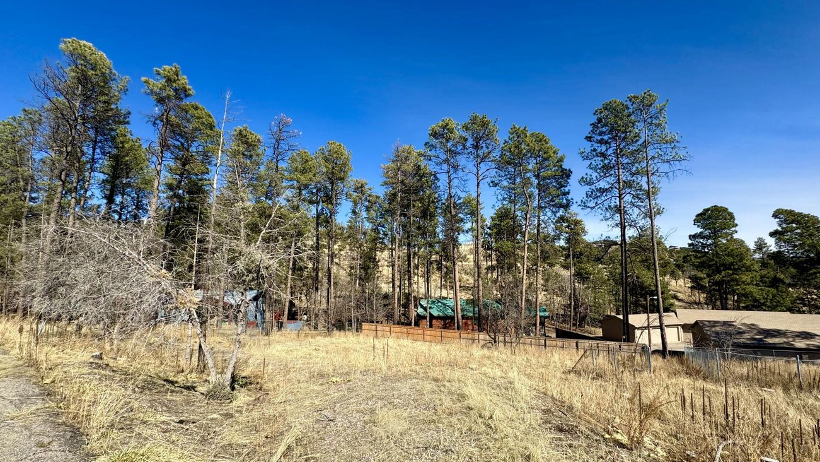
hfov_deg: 99.3
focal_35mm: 16
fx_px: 348
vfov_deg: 67.0
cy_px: 246
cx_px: 419
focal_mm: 2.22
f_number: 2.2
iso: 50
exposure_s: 1/1600
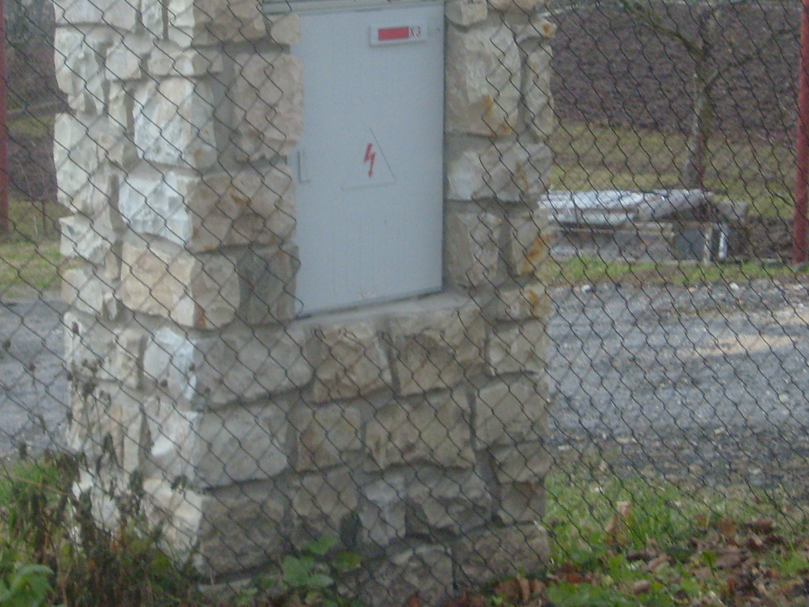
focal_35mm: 87
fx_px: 2033
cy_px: 104
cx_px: 351
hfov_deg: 22.5
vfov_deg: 16.8
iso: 80
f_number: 3.3
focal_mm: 8.7
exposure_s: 1/60
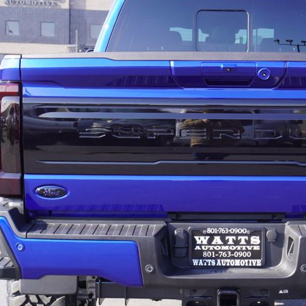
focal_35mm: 72
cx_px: 221
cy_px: 166
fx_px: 719
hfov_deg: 23.8
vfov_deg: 24.0
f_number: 5.6
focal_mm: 27
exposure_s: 1/80
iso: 100
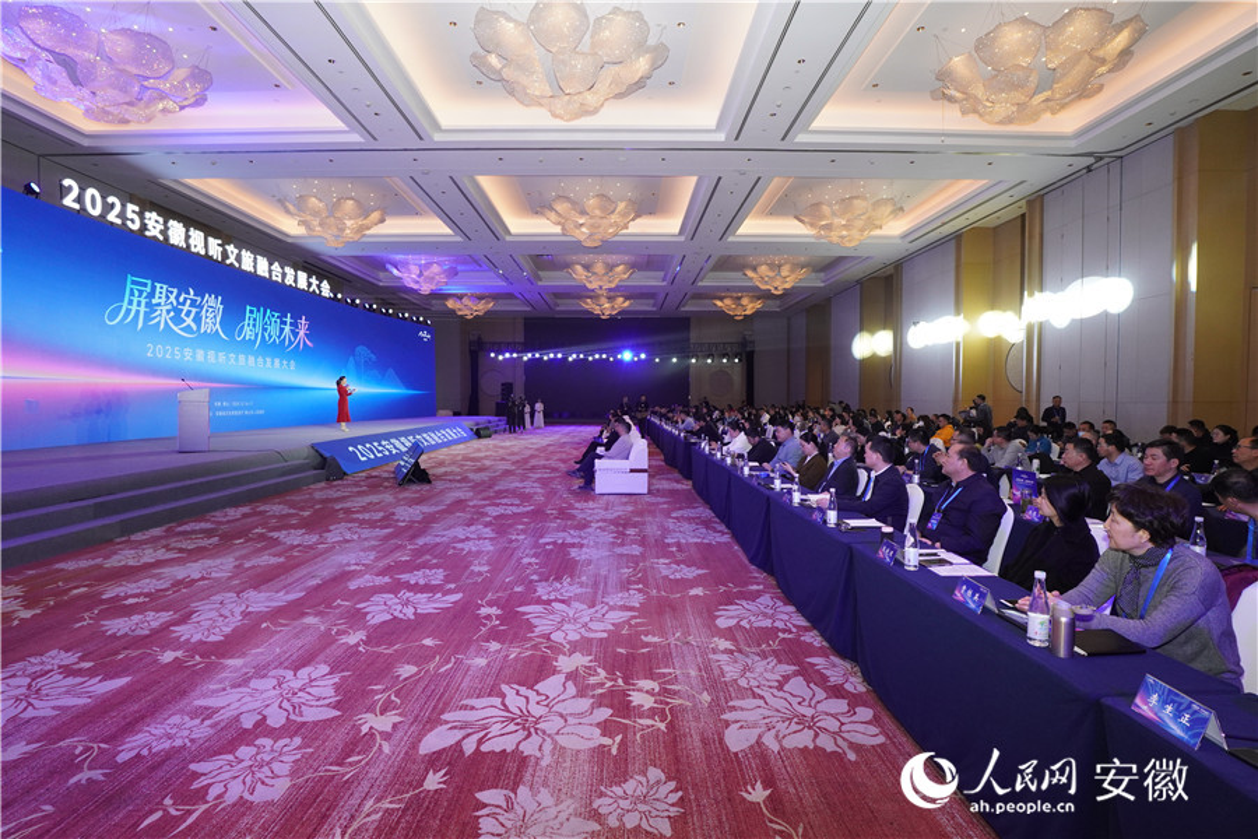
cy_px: 420
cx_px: 629
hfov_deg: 95.0
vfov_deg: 72.1
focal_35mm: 16
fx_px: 577
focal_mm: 11
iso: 800
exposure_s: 1/160
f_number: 5
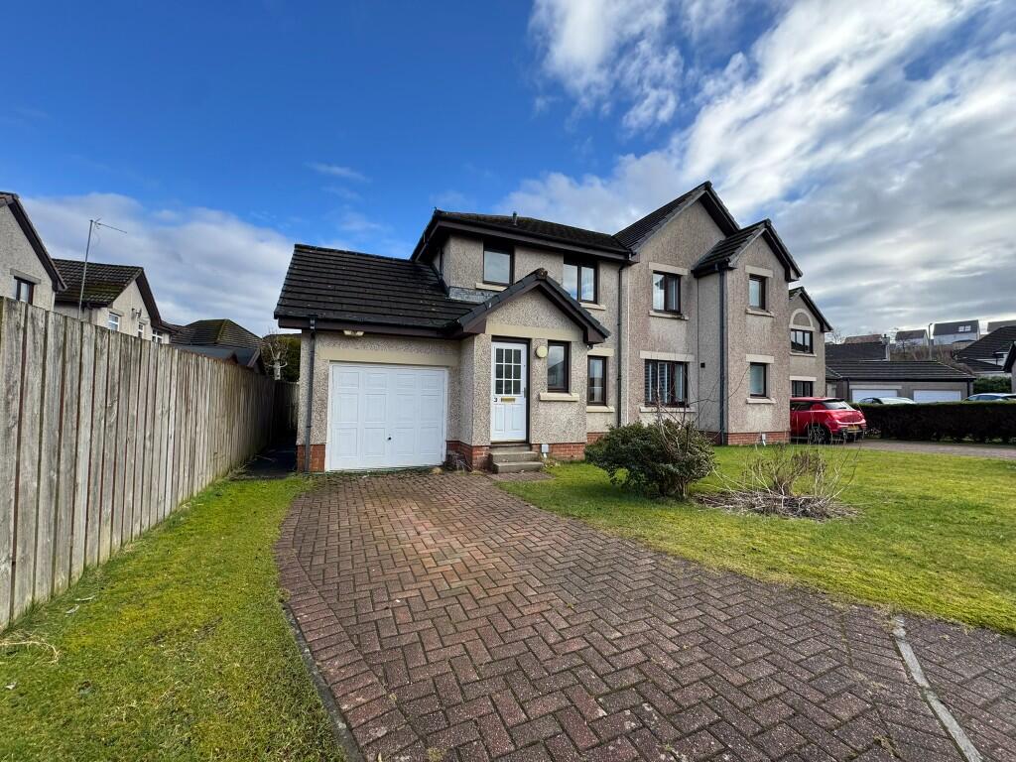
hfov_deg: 102.1
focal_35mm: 14
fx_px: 411
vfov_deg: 85.7
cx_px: 508
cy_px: 381
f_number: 2.2
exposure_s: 1/479
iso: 40
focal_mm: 2.22
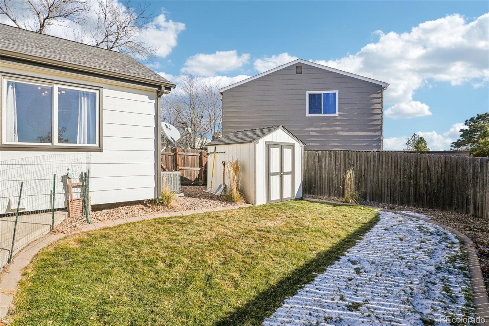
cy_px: 163
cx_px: 244
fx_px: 224
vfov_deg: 72.0
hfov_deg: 95.0
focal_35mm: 16
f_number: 8
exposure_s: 1/500
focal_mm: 11
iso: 100
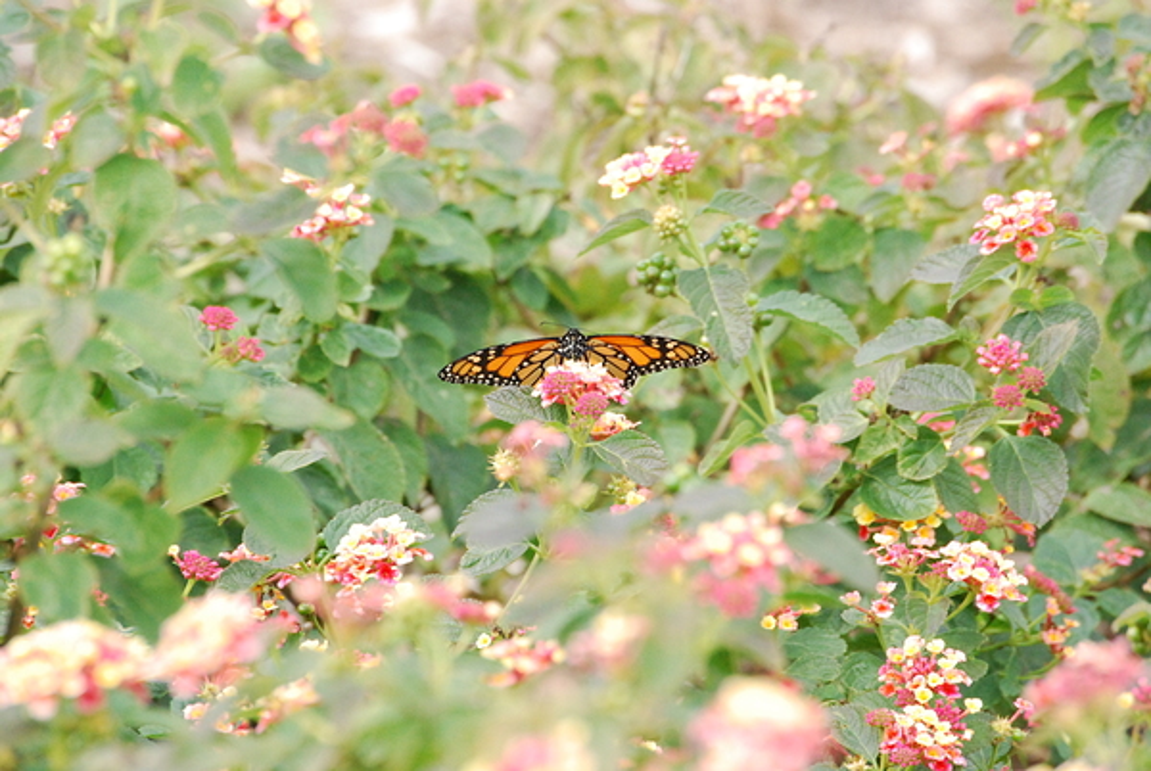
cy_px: 386
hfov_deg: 6.9
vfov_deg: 4.6
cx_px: 576
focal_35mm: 300
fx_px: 9606
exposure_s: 1/640
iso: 1600
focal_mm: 200
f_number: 11
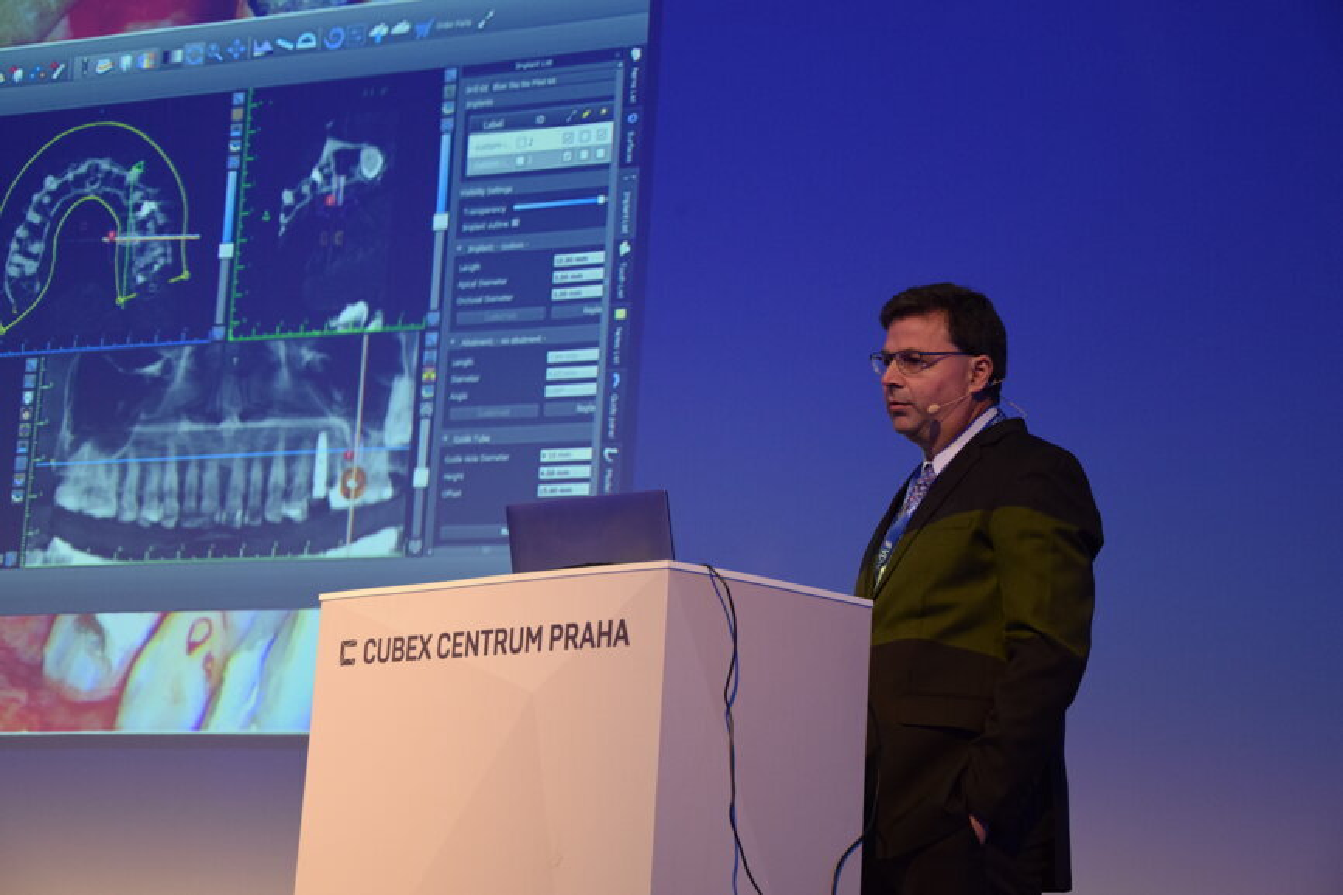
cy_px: 448
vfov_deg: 18.2
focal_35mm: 75
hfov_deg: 27.0
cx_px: 672
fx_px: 2797
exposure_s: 1/60
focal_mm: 50
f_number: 5
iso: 1600
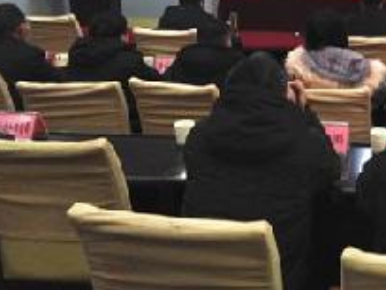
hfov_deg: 35.9
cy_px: 44
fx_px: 546
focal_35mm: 49
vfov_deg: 28.8
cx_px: 367
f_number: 2.2
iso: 397
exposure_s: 1/24
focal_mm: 3.46
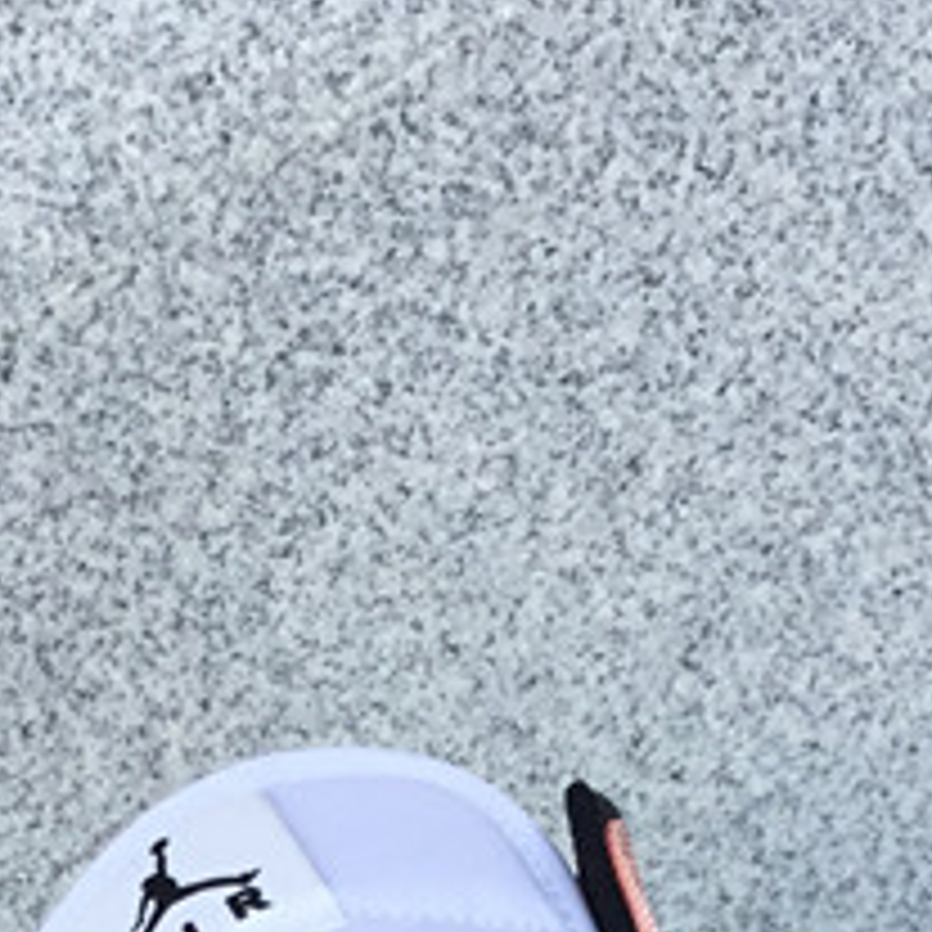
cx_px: 423
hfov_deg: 14.6
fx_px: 3625
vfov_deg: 13.8
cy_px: 1366
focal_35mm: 119
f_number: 2.4
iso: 25
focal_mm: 3.3
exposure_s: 1/326
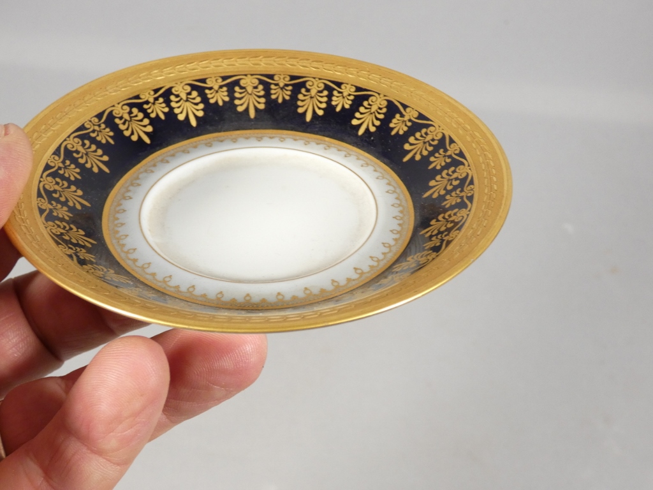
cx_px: 326
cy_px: 245
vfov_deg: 30.3
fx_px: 905
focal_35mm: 48
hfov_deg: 39.7
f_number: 3.8
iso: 250
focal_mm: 8.6
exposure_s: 1/80
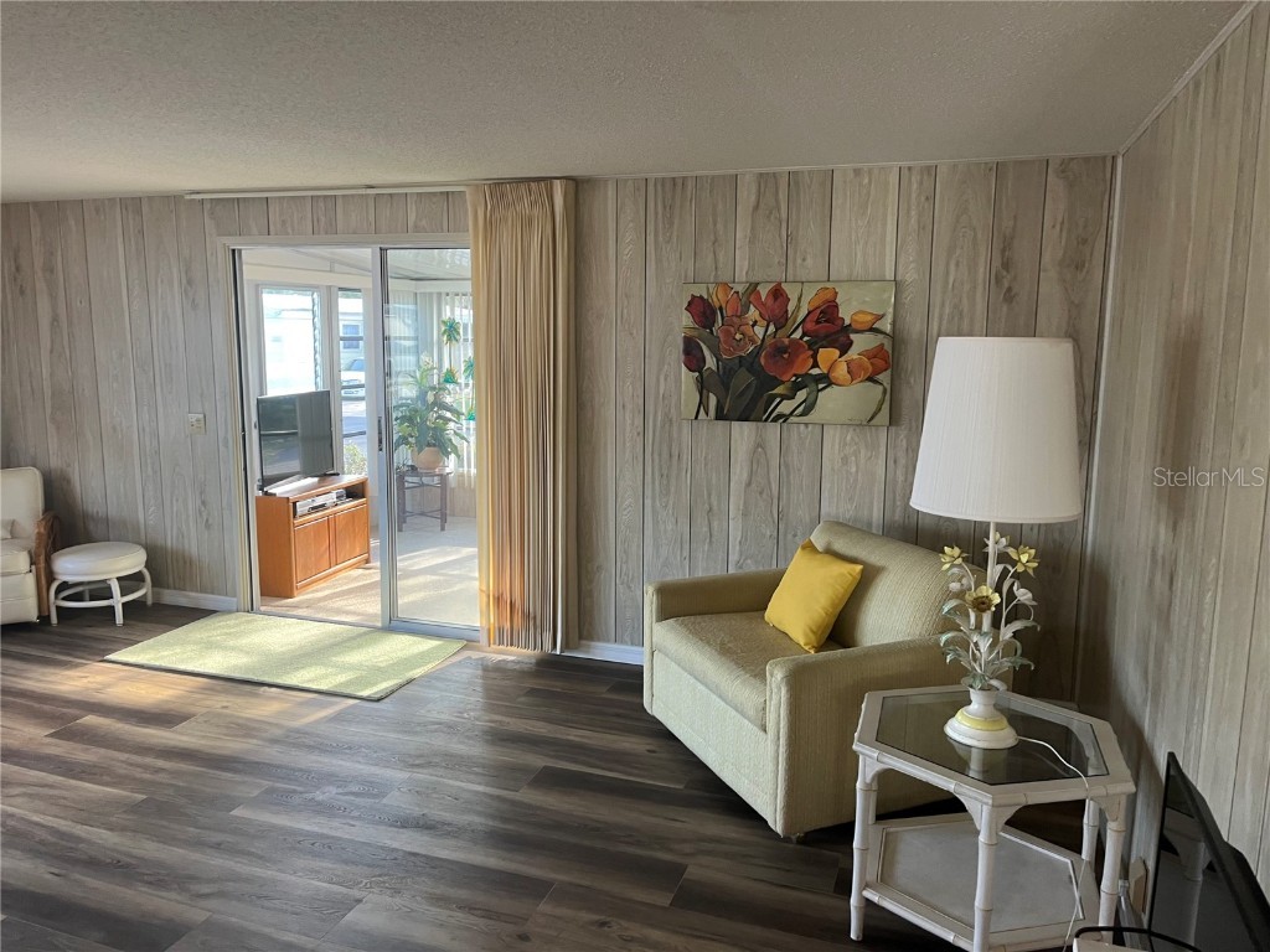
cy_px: 476
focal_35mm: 26
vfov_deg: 53.1
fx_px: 954
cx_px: 635
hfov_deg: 67.3
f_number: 1.6
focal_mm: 5.1
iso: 100
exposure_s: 1/60
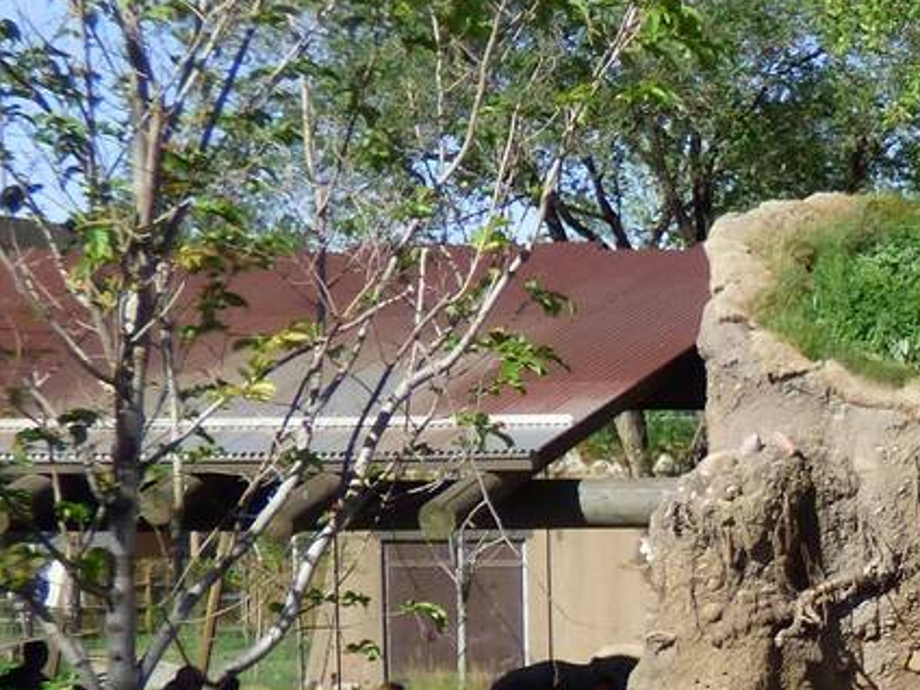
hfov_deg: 13.6
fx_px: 3615
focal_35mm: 136
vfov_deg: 10.8
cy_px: 655
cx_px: 1421
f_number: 3.4
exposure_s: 1/1000
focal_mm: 6.18
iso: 100
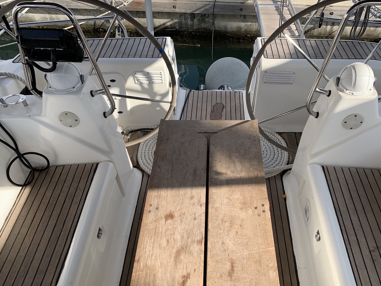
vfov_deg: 45.4
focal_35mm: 31
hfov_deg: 58.2
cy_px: 151
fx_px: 341
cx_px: 211
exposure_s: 1/1220
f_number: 1.8
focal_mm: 4.25
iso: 25
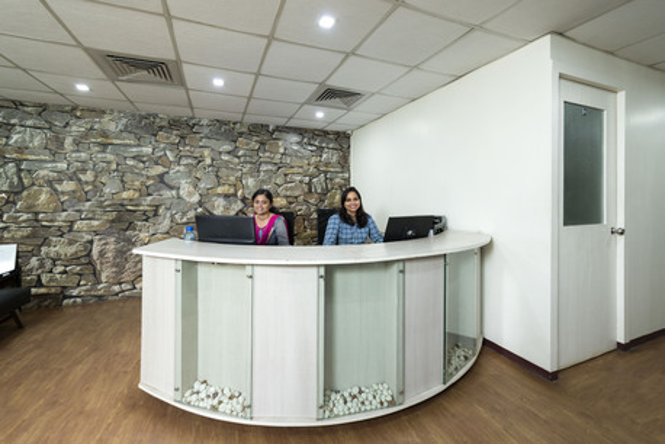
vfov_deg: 77.4
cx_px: 332
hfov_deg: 100.4
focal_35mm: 15
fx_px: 277
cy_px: 222
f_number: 4.5
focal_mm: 15
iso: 500
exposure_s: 1/15
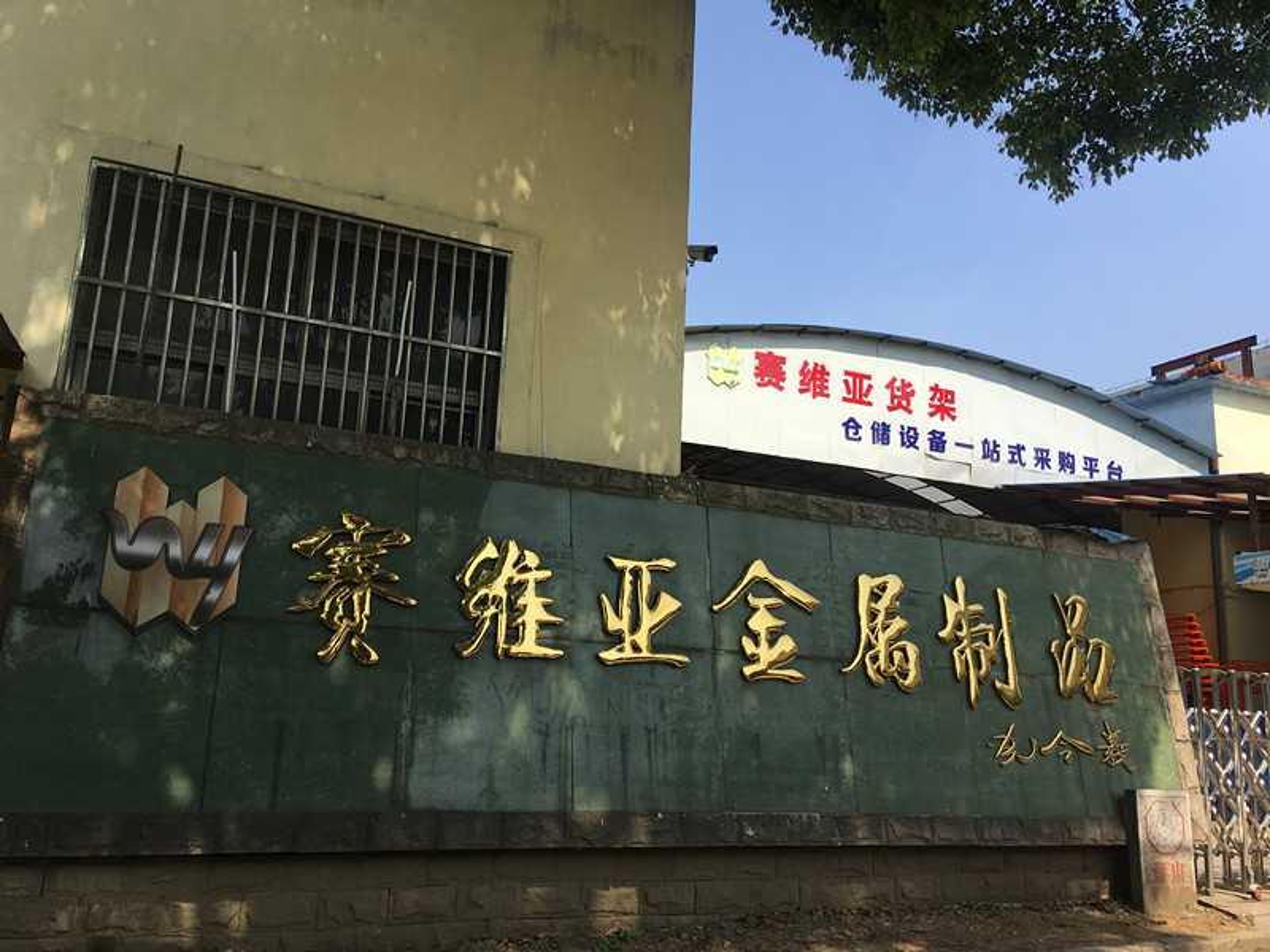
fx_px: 1064
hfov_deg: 61.7
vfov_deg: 48.2
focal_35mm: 29
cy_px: 476
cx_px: 635
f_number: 2.2
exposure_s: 1/1183
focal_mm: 4.15
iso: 25
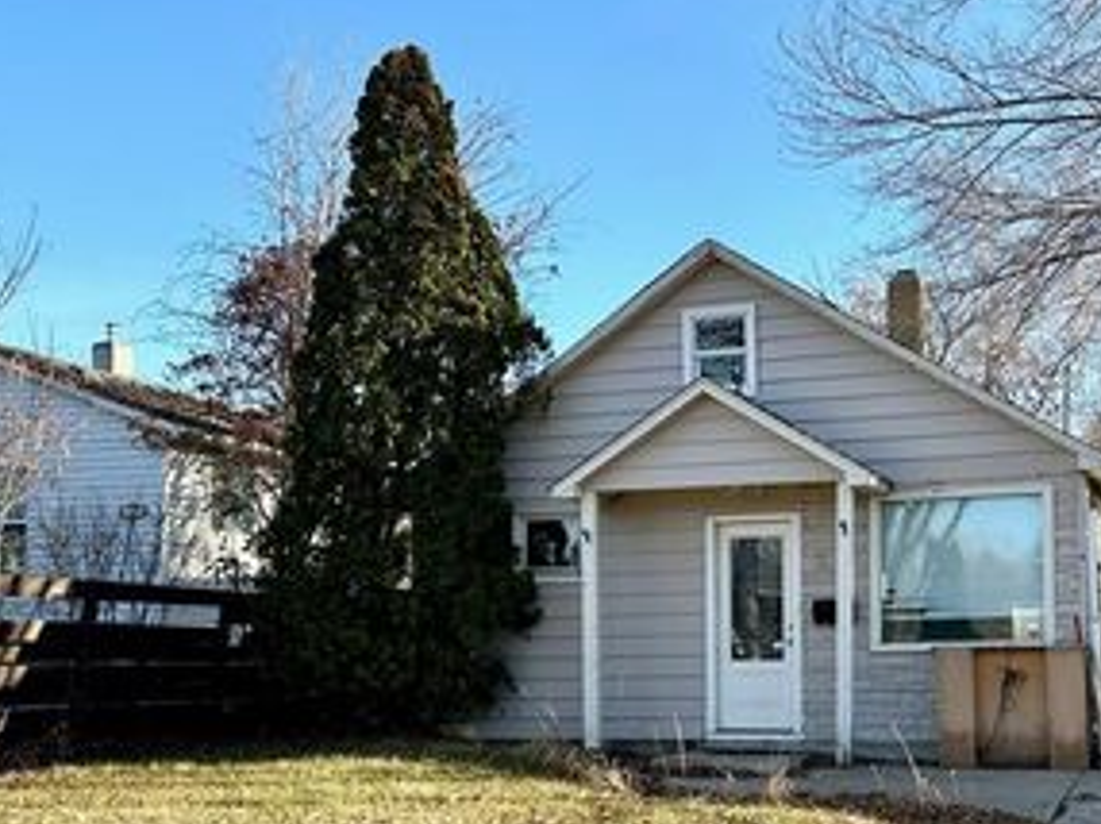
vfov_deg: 33.9
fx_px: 1335
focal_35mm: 42
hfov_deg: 44.0
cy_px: 572
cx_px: 755
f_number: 1.78
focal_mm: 6.86
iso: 80
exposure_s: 1/1562
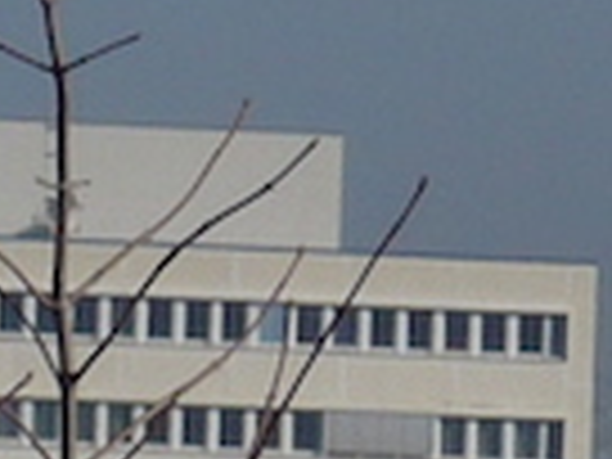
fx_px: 15540
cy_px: 243
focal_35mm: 879
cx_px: -369
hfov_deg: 2.3
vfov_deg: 1.7
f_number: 5
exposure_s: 1/1000
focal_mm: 17.4
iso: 100
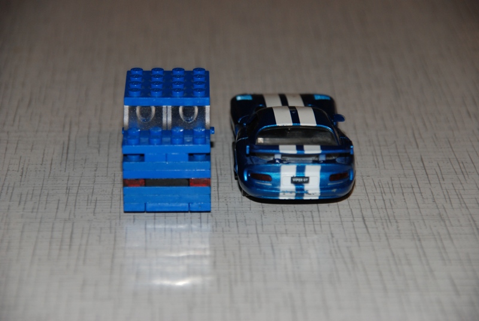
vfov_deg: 9.7
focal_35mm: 142
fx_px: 1899
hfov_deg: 14.4
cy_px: 160
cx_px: 240
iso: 400
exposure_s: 1/60
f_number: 5.6
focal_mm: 95
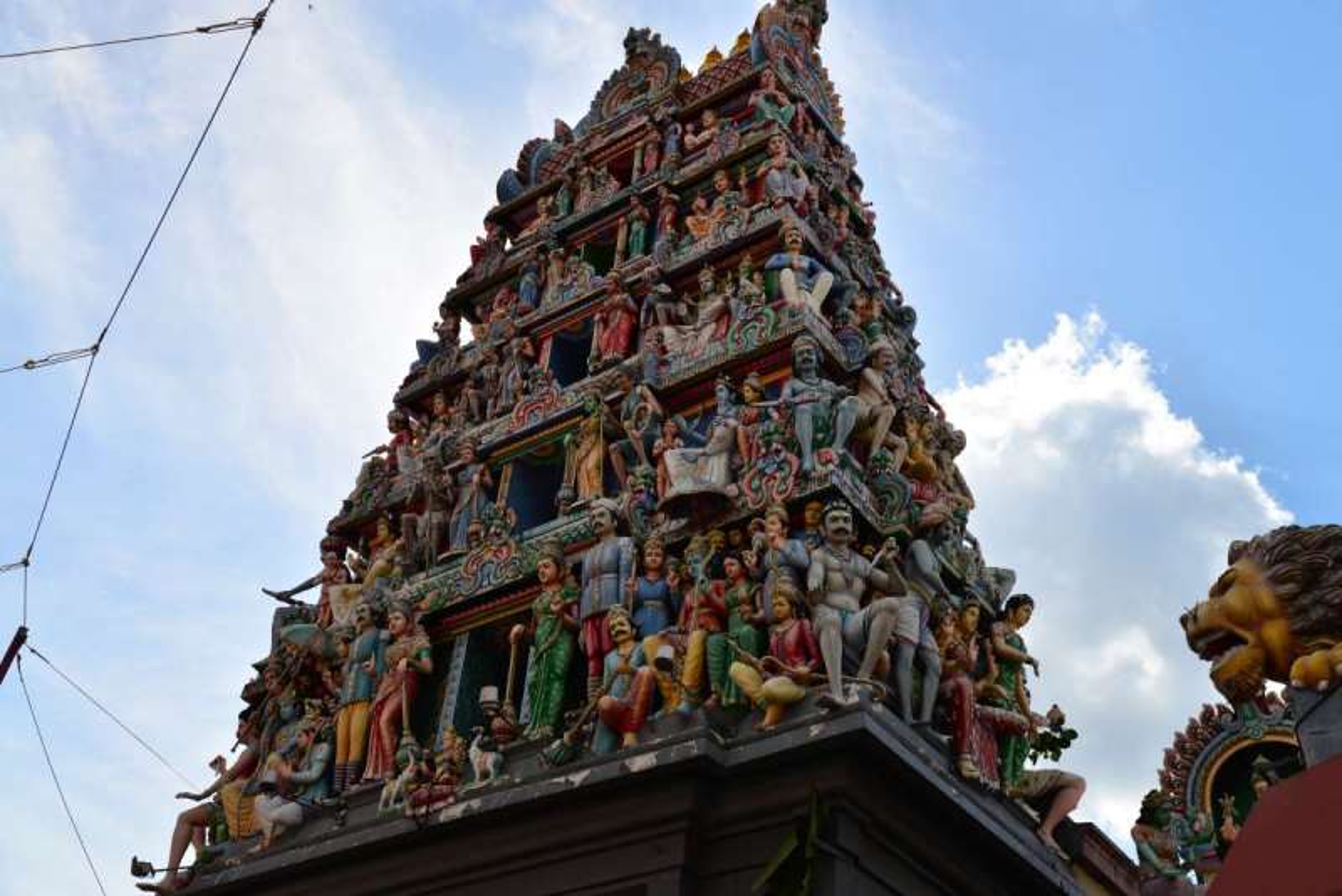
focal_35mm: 38
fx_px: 1417
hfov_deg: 50.7
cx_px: 671
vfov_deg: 35.1
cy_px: 448
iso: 100
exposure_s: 1/200
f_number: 7.1
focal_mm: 38
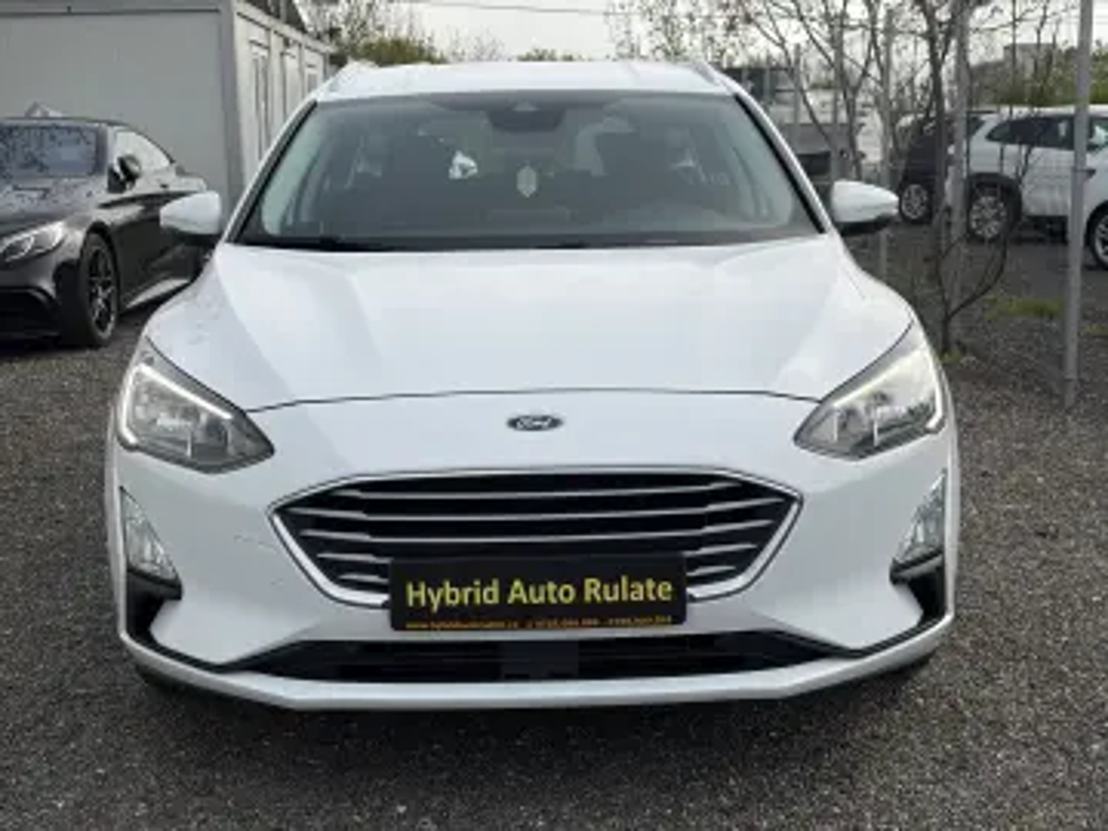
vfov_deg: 28.0
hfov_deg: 36.8
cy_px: 416
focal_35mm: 52
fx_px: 1664
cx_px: 554
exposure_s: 1/3125
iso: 32
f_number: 1.6
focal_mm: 5.96
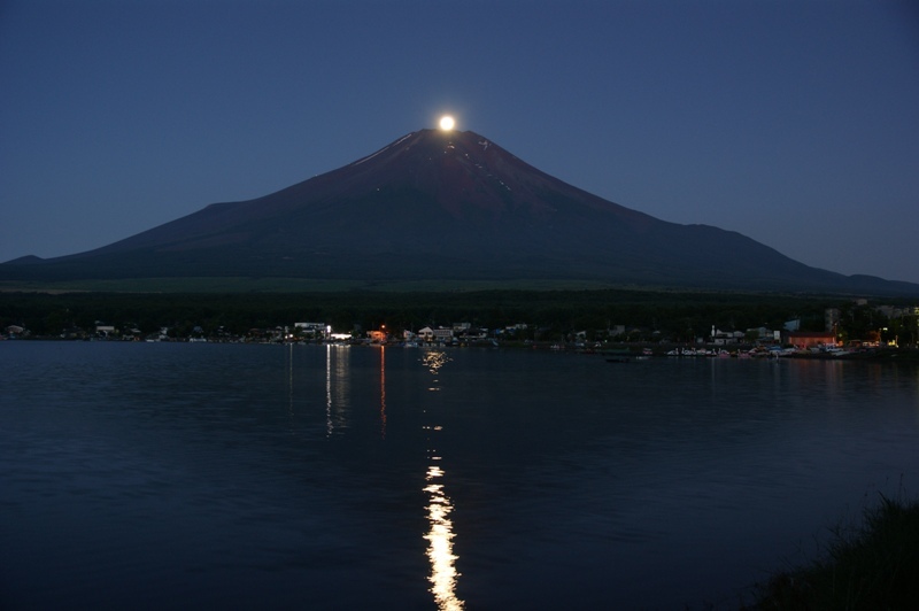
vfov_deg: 34.2
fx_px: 995
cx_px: 460
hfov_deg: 49.6
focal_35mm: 39
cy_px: 306
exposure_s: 1/1.25
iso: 200
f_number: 4.5
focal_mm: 26
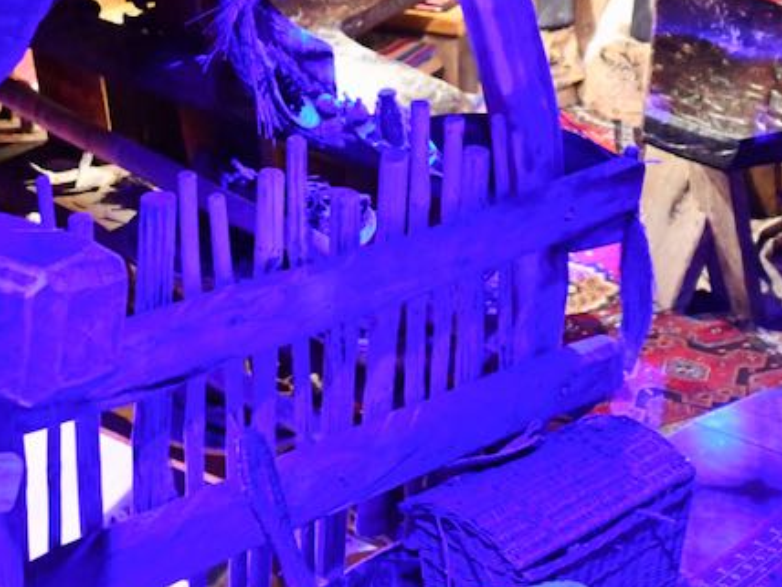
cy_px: -9
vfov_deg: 16.2
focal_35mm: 89
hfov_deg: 21.9
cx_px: 546
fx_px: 2011
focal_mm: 24
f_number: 1.4
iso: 12800
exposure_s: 1/25
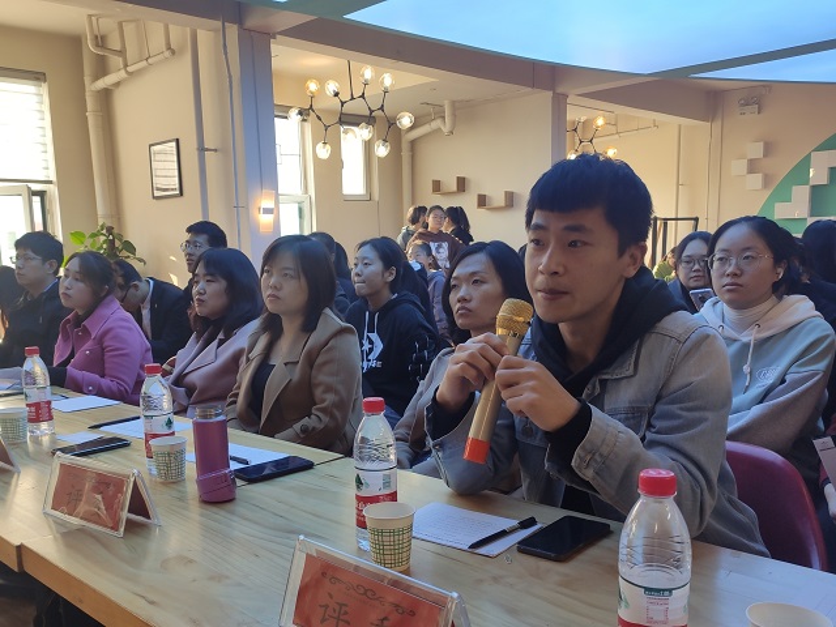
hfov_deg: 67.3
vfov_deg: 53.1
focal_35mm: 26
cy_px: 314
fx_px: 628
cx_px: 418
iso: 156
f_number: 1.75
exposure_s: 1/100
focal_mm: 4.77
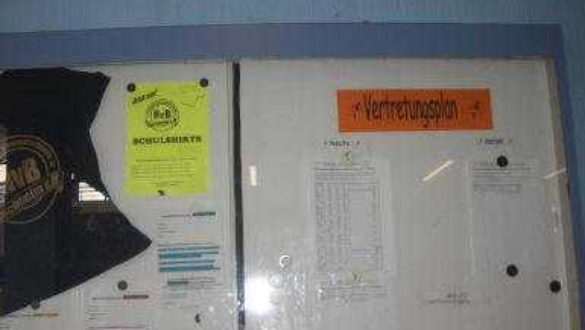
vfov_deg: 27.6
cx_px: 292
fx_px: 667
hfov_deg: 47.3
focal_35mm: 43
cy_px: 208
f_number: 2.7
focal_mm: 6.2
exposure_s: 1/60
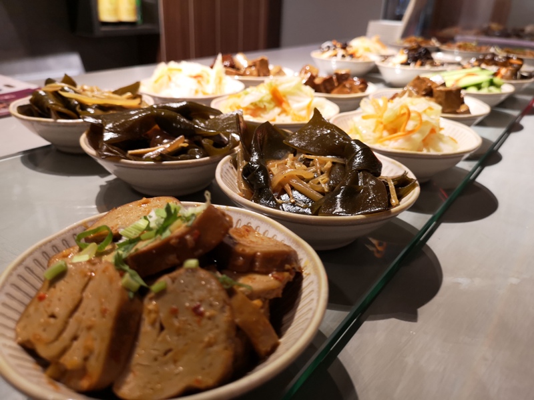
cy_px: 200
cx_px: 267
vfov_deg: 51.4
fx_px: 417
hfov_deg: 65.3
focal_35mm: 27
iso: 125
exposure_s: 1/50
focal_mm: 3.95
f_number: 1.8
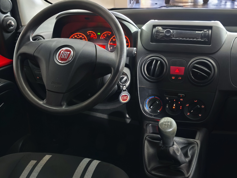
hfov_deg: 45.8
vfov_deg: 35.1
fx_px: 281
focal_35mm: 41
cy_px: 89
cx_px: 118
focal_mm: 5.35
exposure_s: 1/25
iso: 2000
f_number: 1.7
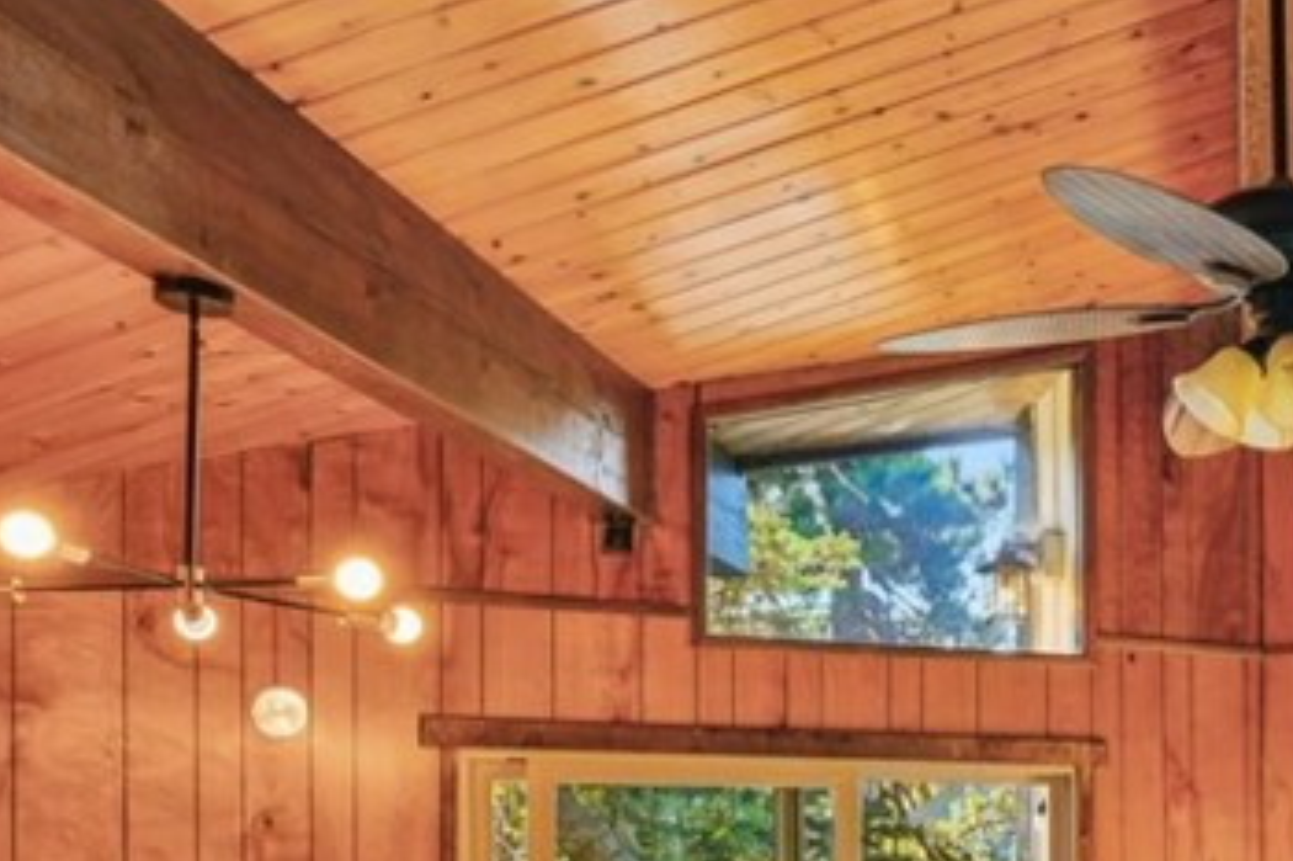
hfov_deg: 41.5
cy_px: 865
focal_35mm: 41
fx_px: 1472
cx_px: 1282
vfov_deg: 30.3
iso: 200
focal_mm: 14
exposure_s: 1/30
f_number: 8
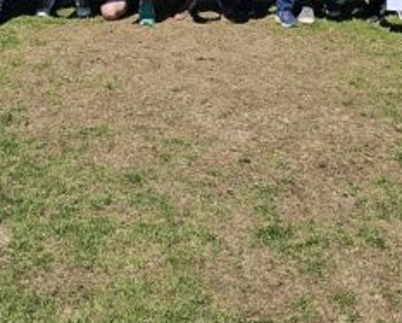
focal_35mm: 67
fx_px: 798
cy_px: -121
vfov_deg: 20.4
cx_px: 131
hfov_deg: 28.1
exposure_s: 1/1111
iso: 10
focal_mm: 6.3
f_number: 1.7
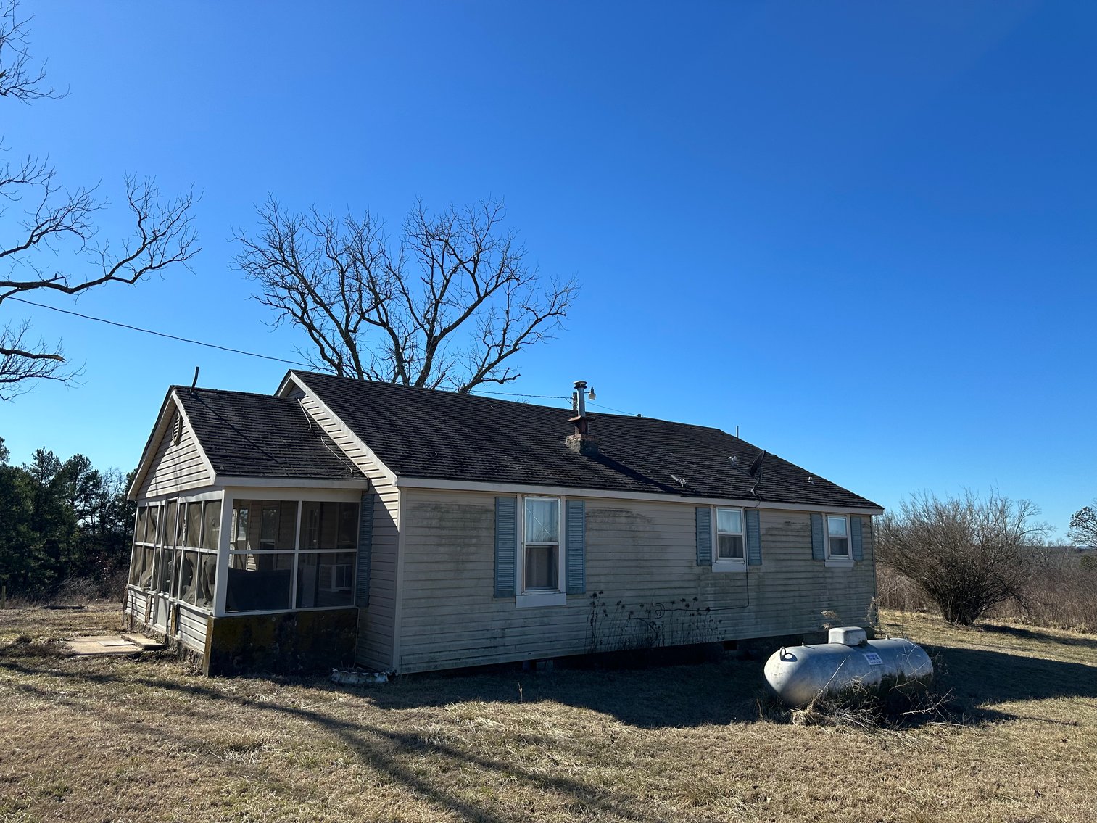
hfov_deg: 71.6
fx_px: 761
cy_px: 412
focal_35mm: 24
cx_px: 548
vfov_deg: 56.8
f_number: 1.78
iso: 80
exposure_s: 1/4184
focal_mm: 6.86
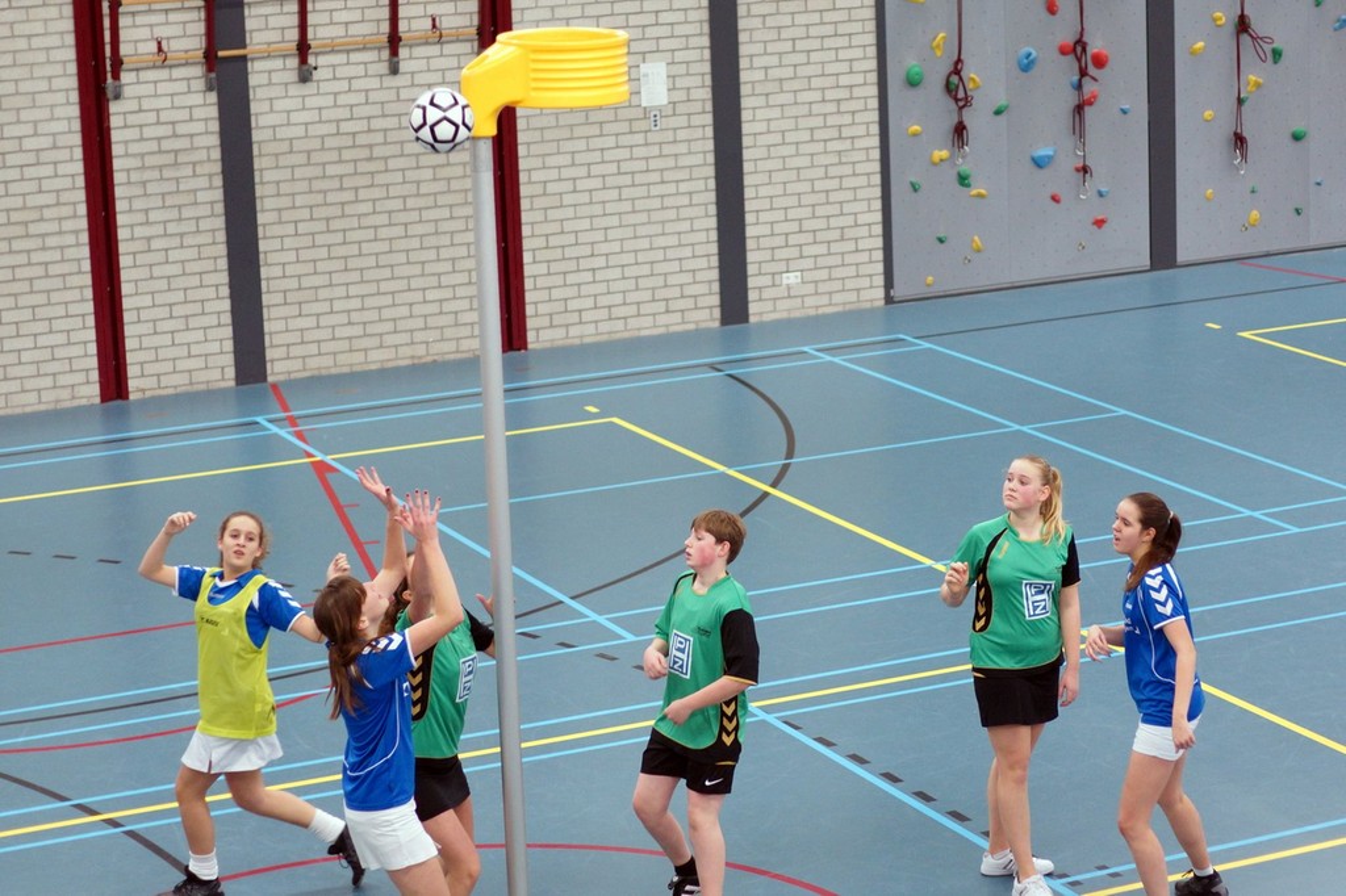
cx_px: 673
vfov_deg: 18.2
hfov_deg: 27.0
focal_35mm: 75
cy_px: 448
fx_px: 2803
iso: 640
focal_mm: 50
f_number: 2
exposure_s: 1/250
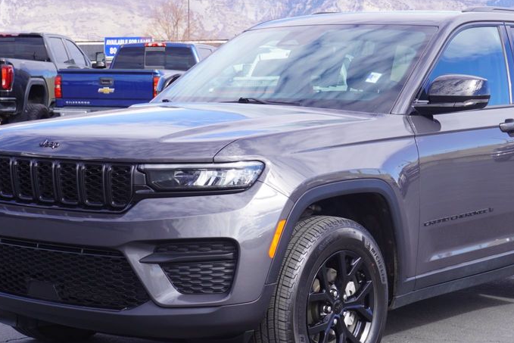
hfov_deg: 24.2
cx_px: 306
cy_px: 207
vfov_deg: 16.3
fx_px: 1196
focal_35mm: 84
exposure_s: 1/100
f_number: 8
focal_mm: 37
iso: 100
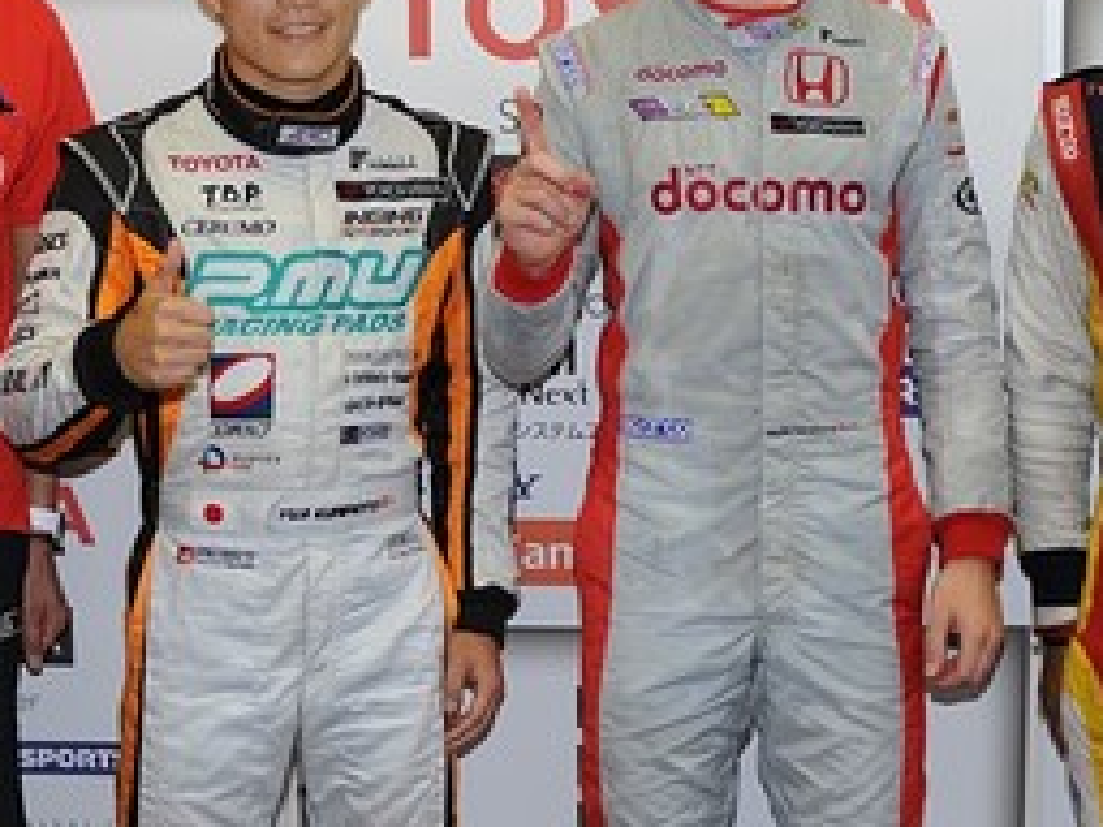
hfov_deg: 30.7
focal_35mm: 63
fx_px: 2007
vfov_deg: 23.1
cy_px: 211
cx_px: 547
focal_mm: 35
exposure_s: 1/125
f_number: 2
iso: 200
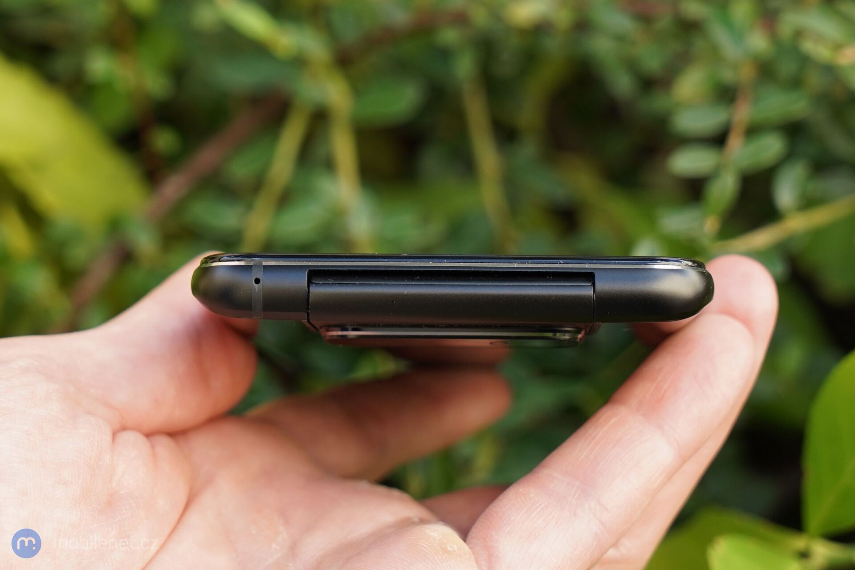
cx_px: 428
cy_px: 285
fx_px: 1496
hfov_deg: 31.9
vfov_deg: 21.6
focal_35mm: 63
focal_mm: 63
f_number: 7.1
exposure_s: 1/160
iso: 640
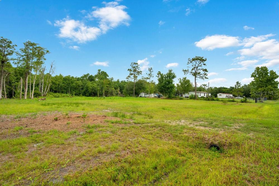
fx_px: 124
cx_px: 140
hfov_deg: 96.7
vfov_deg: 73.8
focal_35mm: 16
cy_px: 93
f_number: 9
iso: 100
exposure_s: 1/125
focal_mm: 16
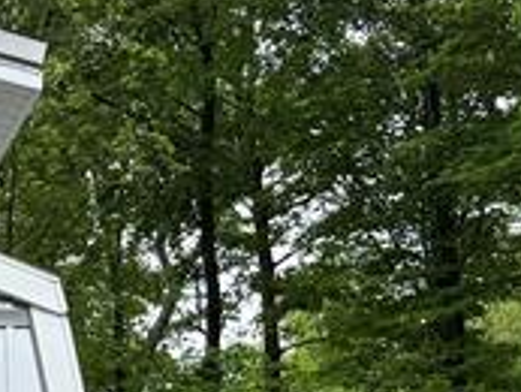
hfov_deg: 12.4
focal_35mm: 142
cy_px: 651
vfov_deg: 10.0
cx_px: -500
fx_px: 2139
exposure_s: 1/2611
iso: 100
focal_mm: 6.76
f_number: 1.78
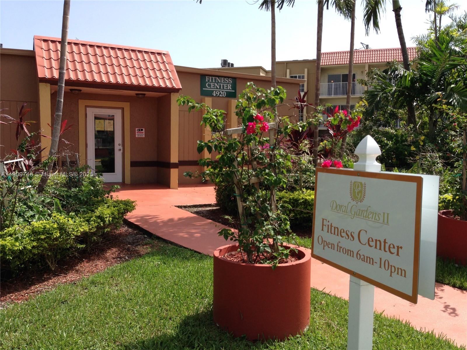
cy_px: 175
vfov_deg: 42.9
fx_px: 445
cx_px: 234
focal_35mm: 33
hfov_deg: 55.4
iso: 50
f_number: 2.4
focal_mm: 4.12
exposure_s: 1/1004
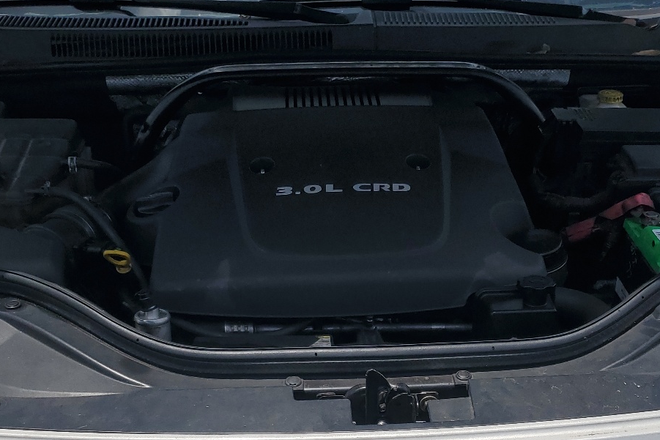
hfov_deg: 41.1
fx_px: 880
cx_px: 360
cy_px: 409
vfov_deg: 27.0
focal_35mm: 48
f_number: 1.5
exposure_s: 1/10000
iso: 50
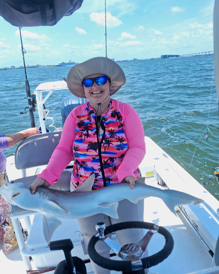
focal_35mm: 24
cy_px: 139
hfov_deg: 58.8
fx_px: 194
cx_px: 110
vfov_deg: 70.3
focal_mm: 5.54
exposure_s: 1/2000
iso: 40
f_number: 1.8
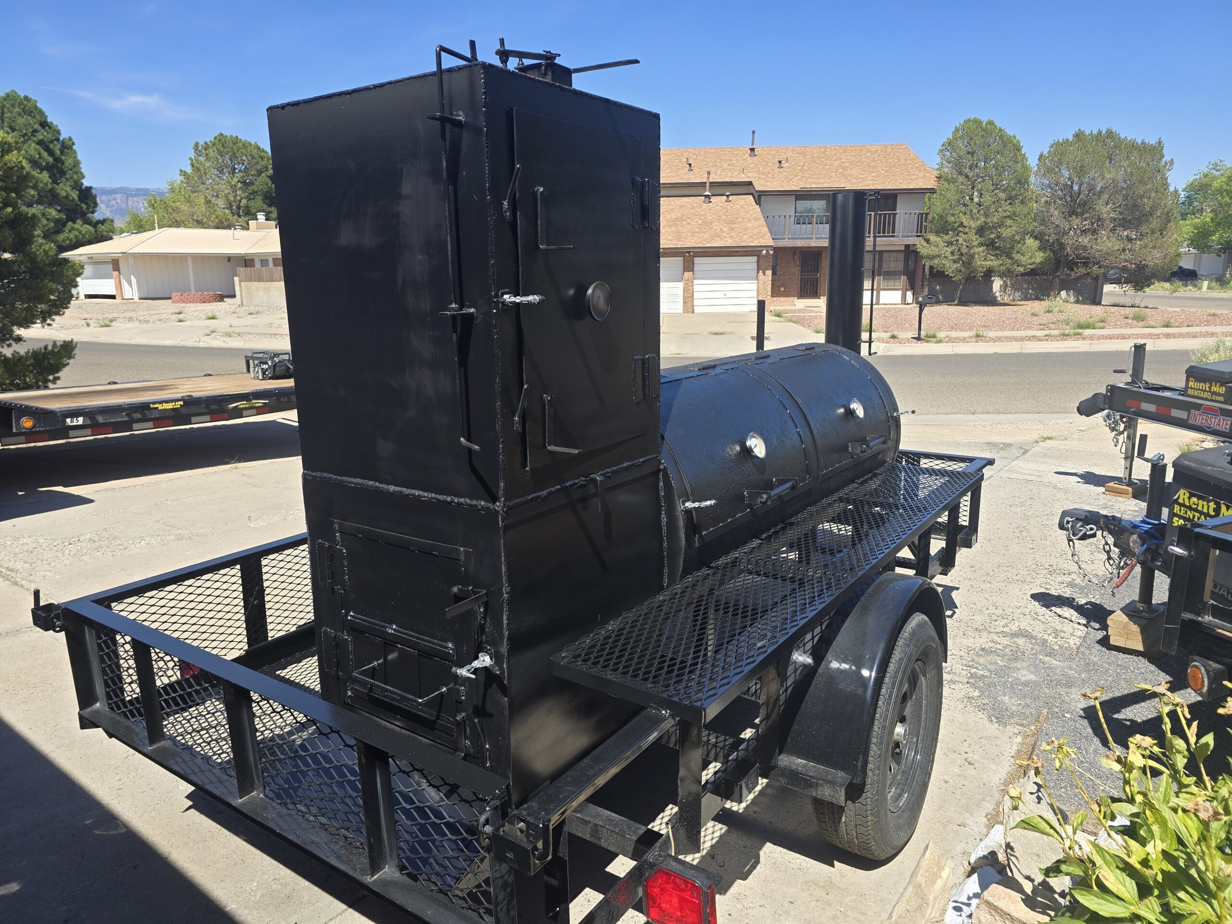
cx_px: 616
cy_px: 462
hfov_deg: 73.9
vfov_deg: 58.9
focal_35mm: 23
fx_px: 819
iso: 12
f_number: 1.7
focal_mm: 6.3
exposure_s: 1/379
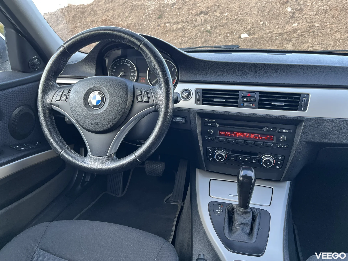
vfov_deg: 53.1
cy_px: 130
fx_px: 261
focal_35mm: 26
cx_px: 174
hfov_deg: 67.3
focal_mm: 5.1
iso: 100
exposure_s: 1/121
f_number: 1.6
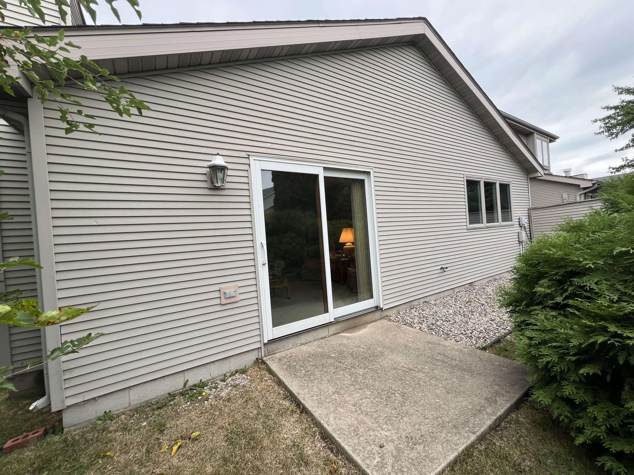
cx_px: 317
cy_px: 238
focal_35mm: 13
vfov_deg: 89.9
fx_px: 238
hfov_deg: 106.2
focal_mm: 1.57
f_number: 1.8
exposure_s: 1/122
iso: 32
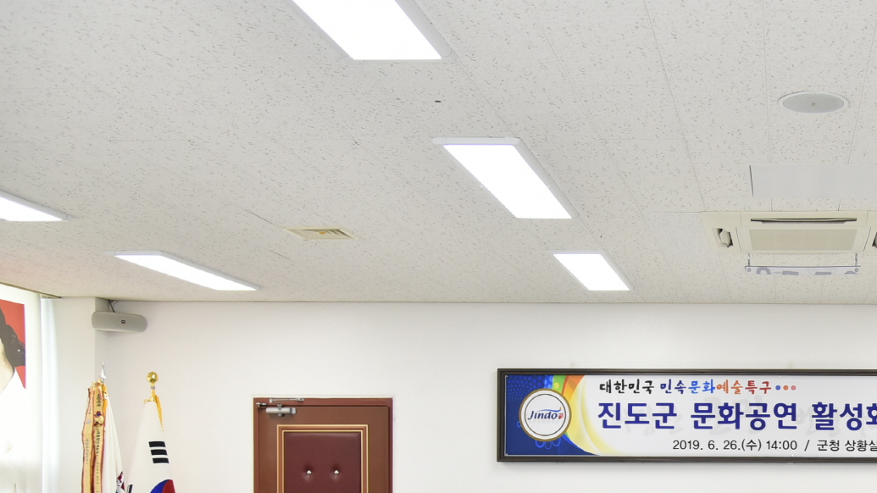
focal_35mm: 51
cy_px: 484
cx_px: 782
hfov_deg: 38.0
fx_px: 1186
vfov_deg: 22.6
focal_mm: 24
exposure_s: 1/125
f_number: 4.5
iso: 800
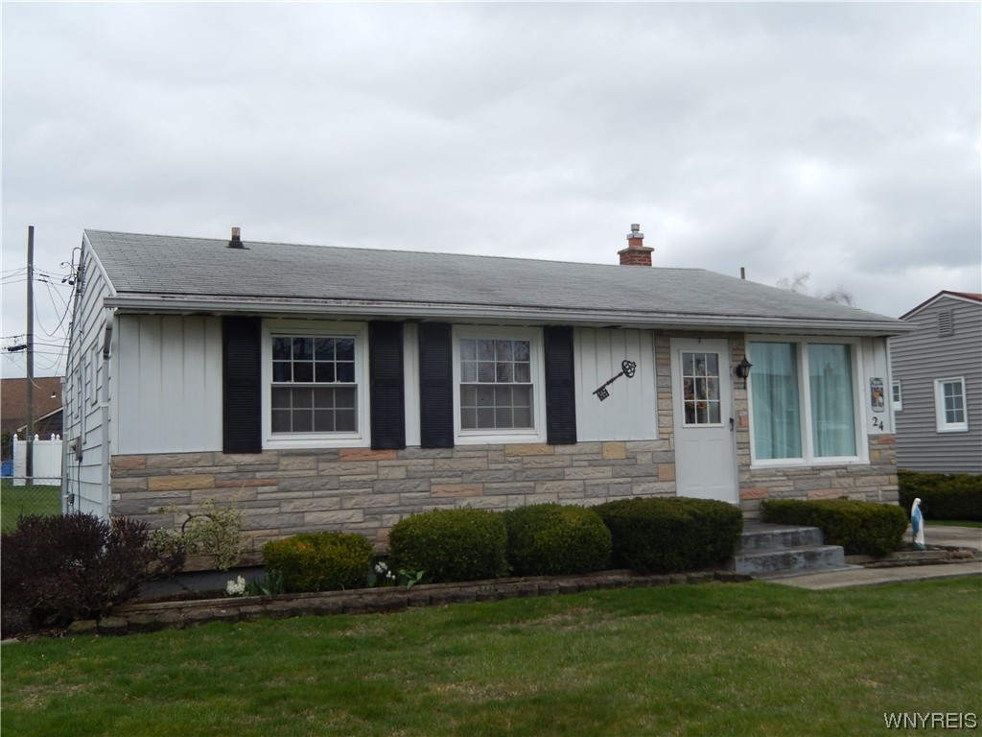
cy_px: 368
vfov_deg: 39.7
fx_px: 1021
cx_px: 491
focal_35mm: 36
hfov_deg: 51.4
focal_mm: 6.5
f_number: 4
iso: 125
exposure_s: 1/800
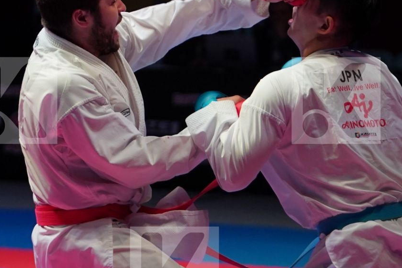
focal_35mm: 316
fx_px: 3528
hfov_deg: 6.5
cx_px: 175
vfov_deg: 4.3
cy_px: 101
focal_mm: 99
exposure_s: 1/1000
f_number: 2.8
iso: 1250
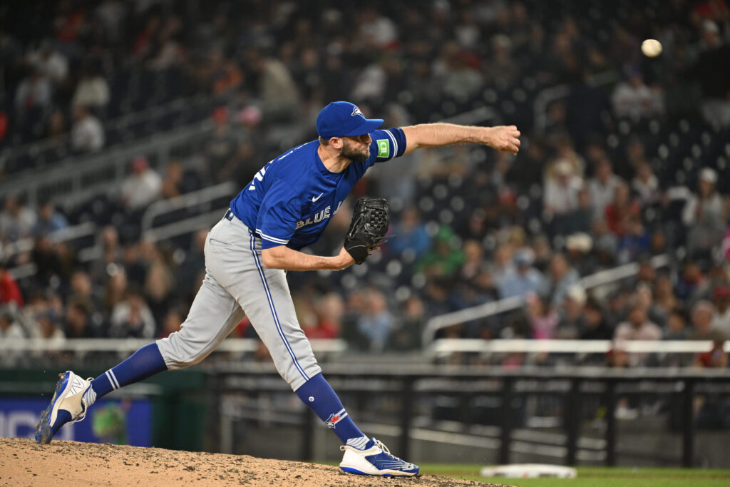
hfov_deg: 5.6
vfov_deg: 3.7
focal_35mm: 370
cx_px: 365
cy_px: 244
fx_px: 7503
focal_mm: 370
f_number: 4
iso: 4000
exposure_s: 1/2000
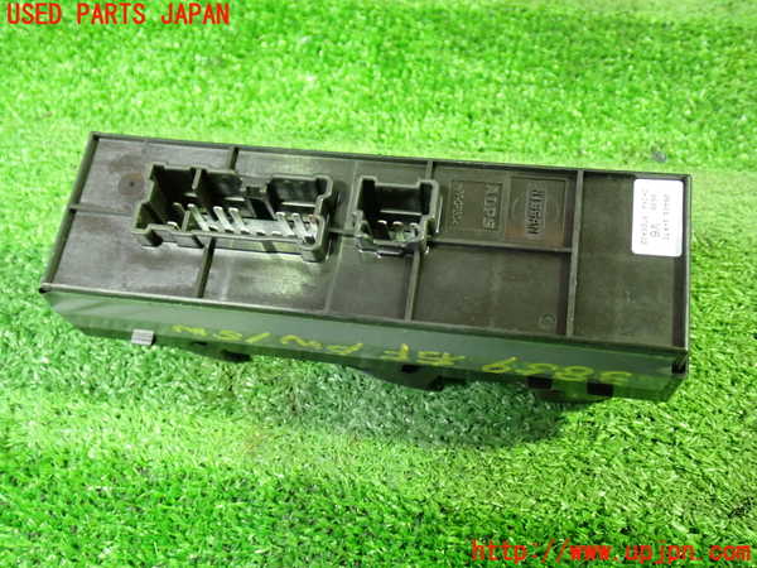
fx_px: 831
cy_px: 284
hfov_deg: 49.0
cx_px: 378
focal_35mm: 38
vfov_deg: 37.7
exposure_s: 1/15
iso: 800
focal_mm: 6.83
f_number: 2.7
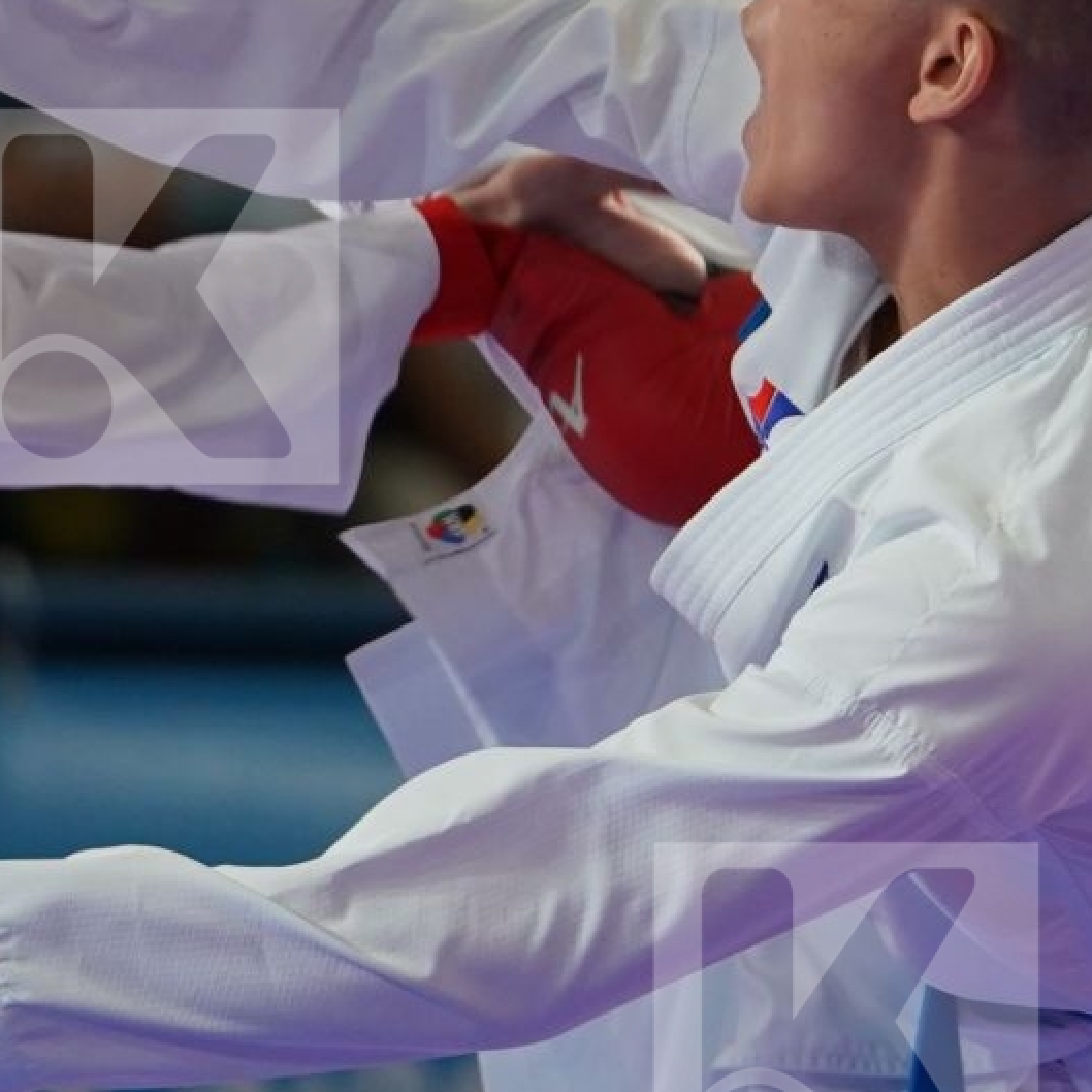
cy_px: 297
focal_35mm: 867
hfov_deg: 2.0
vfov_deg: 2.0
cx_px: 846
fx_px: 30944
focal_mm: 200
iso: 1000
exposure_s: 1/1000
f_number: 2.8
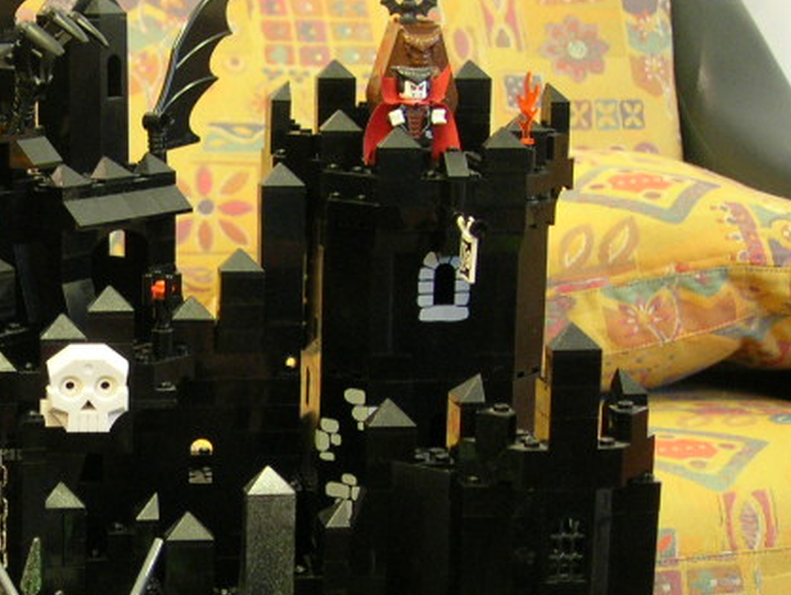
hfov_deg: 20.2
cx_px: -51
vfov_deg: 15.9
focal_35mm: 93
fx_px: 2126
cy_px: 426
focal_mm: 7.8
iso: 119
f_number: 2.8
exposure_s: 1/3.9
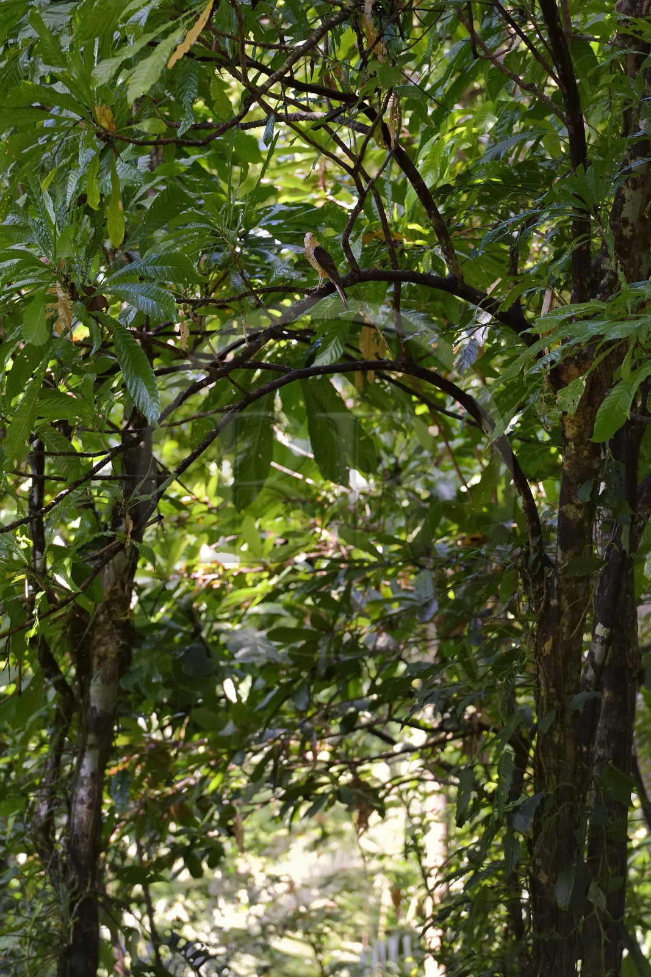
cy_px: 488
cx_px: 326
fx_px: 5423
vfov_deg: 10.3
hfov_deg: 6.9
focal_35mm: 200
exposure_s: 1/160
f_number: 4.5
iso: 800
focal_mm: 200
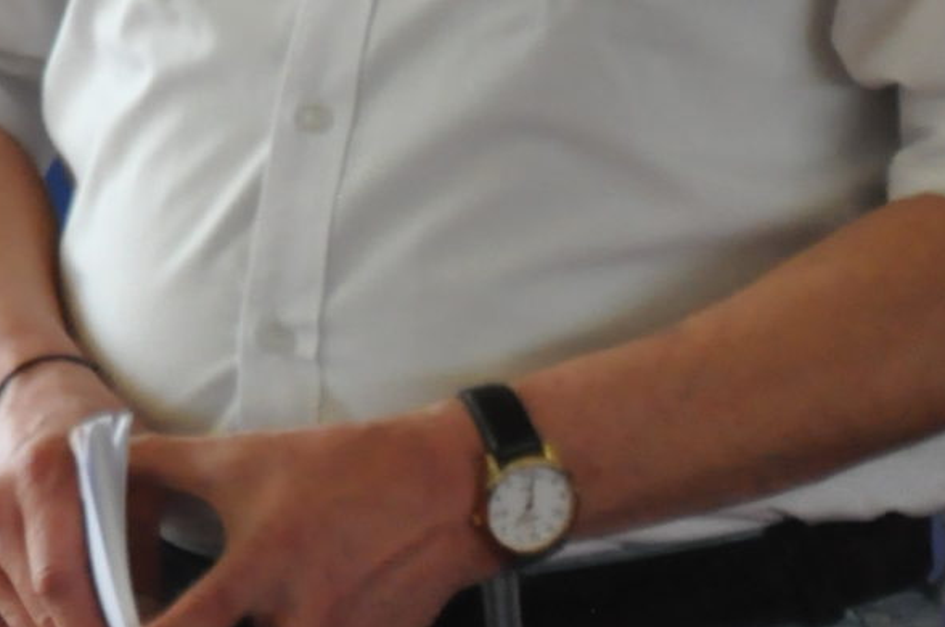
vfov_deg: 2.0
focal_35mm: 686
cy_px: -383
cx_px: -452
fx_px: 17983
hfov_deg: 3.0
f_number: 5.6
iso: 1600
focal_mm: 105
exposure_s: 1/100
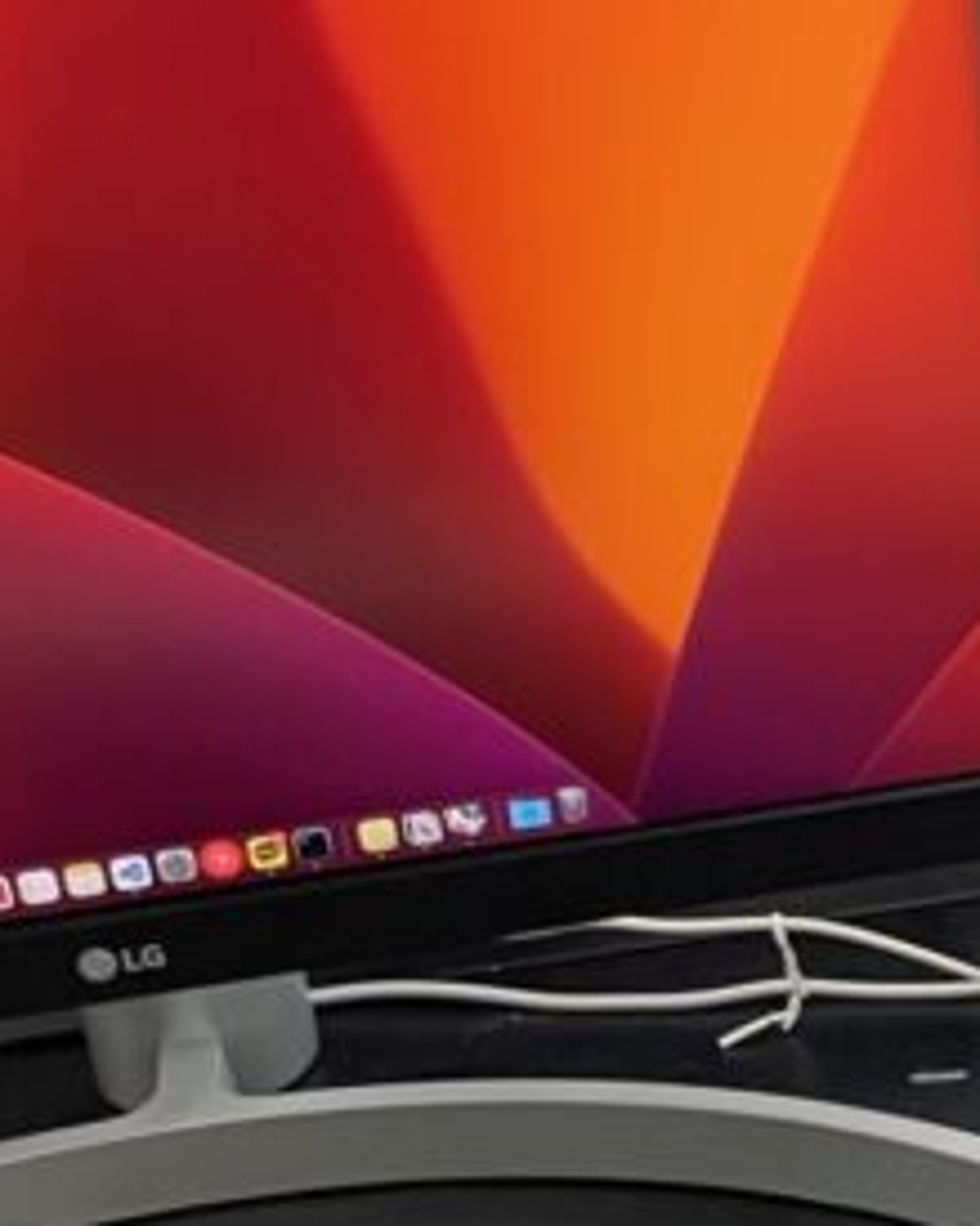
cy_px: 859
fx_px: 3446
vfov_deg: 20.1
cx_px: 1244
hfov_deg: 15.5
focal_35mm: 95
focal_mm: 4.2
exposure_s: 1/60
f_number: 1.6
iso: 80
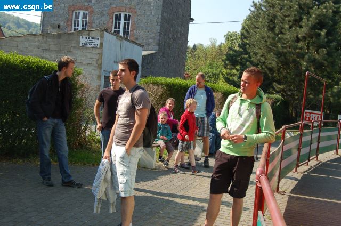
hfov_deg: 41.2
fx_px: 454
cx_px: 170
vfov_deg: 28.0
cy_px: 113
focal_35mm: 48
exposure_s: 1/250
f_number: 8
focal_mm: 32
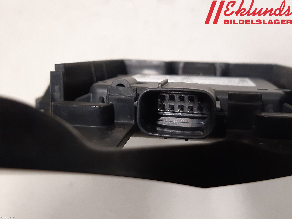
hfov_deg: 67.3
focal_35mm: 26
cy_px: 110
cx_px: 146
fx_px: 219
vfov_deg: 53.1
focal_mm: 3.93
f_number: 1.7
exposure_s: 1/50
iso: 320
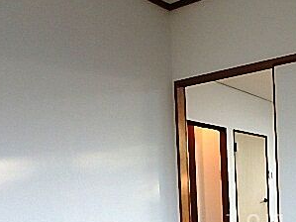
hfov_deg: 37.8
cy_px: 221
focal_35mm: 45
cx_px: 292
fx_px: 385
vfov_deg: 30.0
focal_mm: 3.7
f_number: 3.5
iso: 200
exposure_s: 1/50
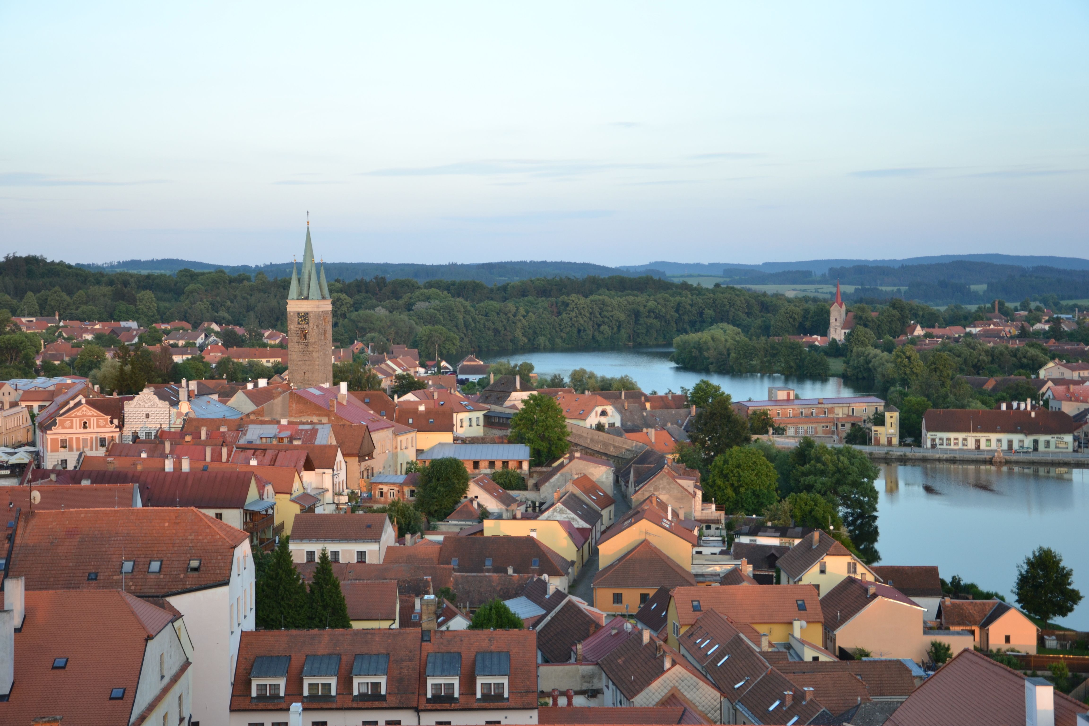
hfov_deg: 35.1
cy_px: 363
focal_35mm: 57
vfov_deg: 23.8
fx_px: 1724
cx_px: 544
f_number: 5.6
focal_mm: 38
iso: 220
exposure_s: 1/125
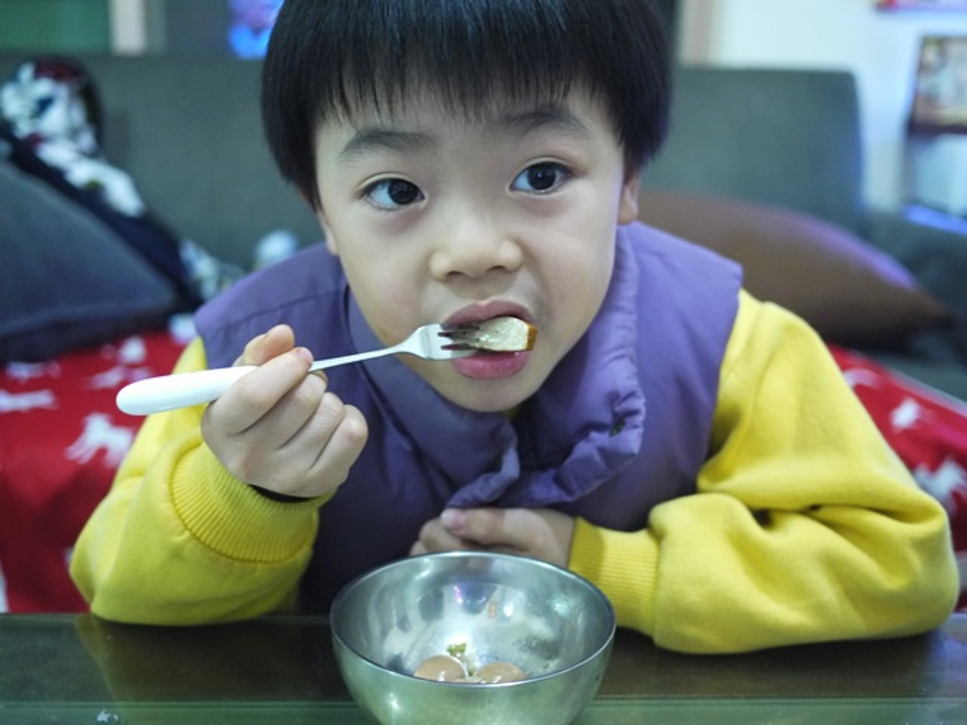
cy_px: 362
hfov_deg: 46.8
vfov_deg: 36.0
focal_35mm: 40
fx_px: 1117
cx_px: 484
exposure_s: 1/40
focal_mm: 20
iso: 800
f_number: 1.7
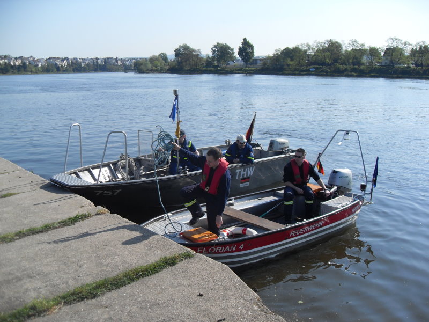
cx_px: 214
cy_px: 161
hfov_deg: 54.0
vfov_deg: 41.8
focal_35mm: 34
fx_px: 421
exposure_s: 1/180
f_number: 7
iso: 80
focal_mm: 6.3
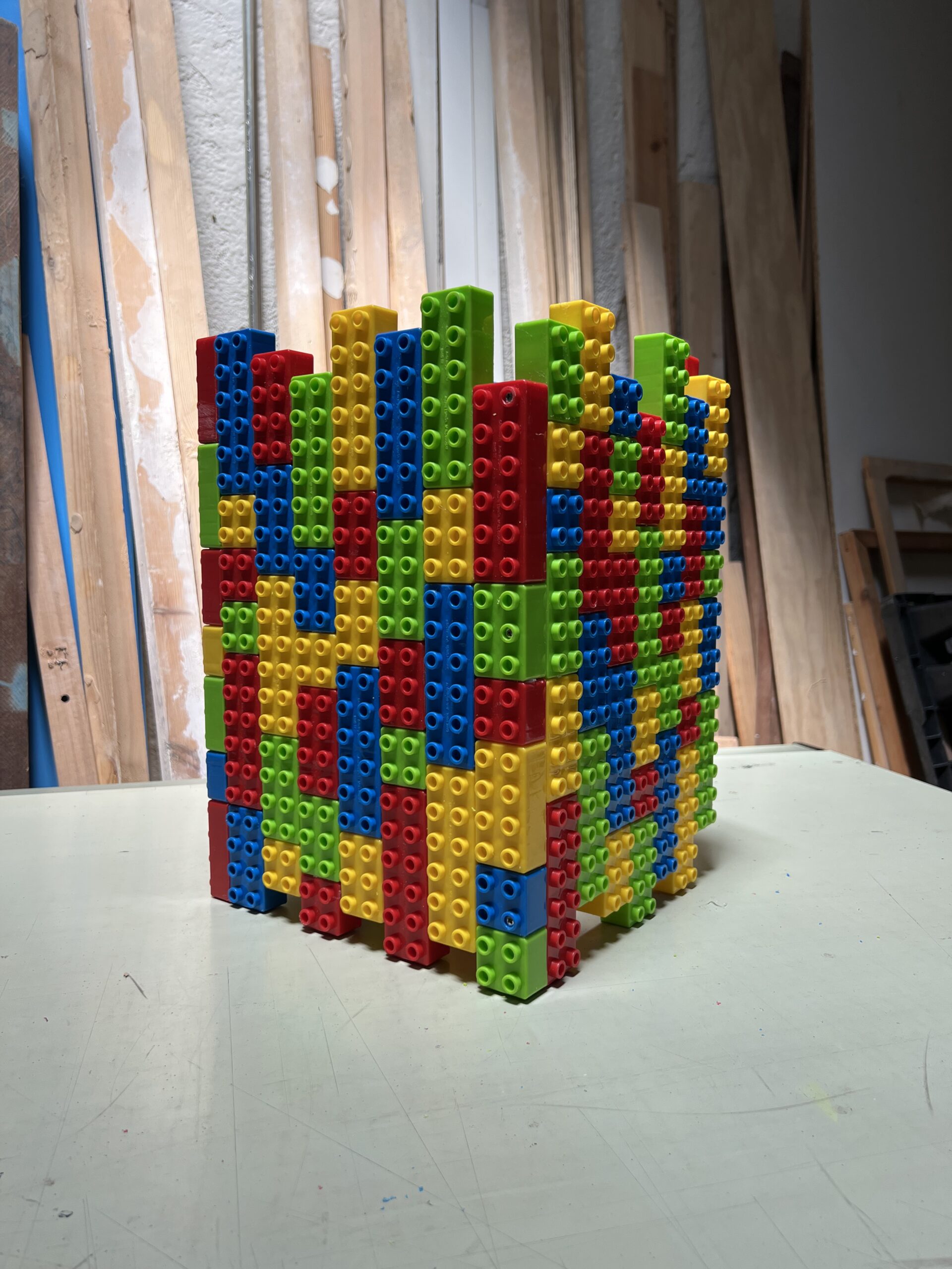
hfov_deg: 53.1
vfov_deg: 67.3
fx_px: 953
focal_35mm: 26
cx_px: 476
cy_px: 634
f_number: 1.5
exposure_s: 1/292
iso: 40
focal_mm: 5.7
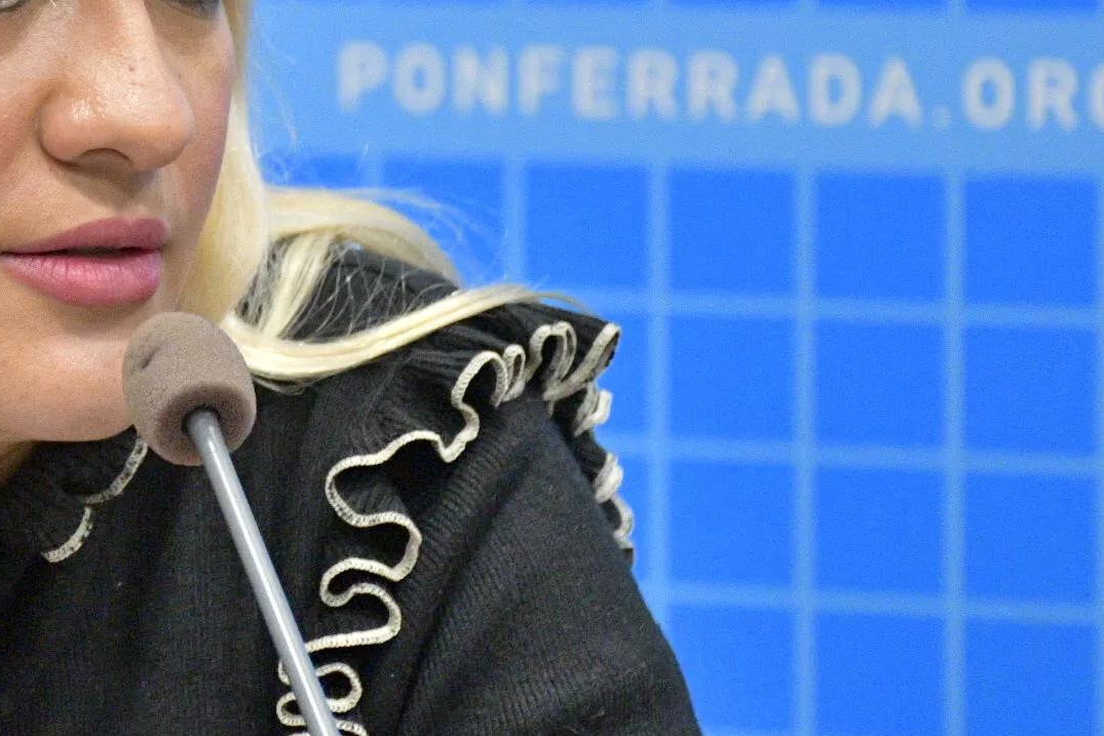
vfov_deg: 4.7
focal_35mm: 290
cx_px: 7
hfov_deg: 7.1
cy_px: 66
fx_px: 8894
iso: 3200
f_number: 5
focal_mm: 75
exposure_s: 1/125
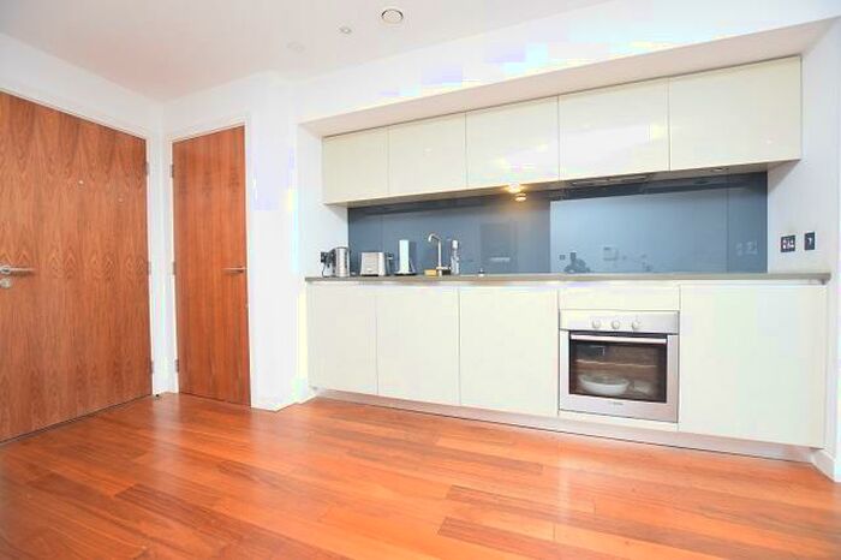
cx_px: 420
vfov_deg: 77.3
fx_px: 350
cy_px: 280
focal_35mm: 15
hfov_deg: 100.4
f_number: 3.5
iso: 800
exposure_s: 1/60
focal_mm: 10
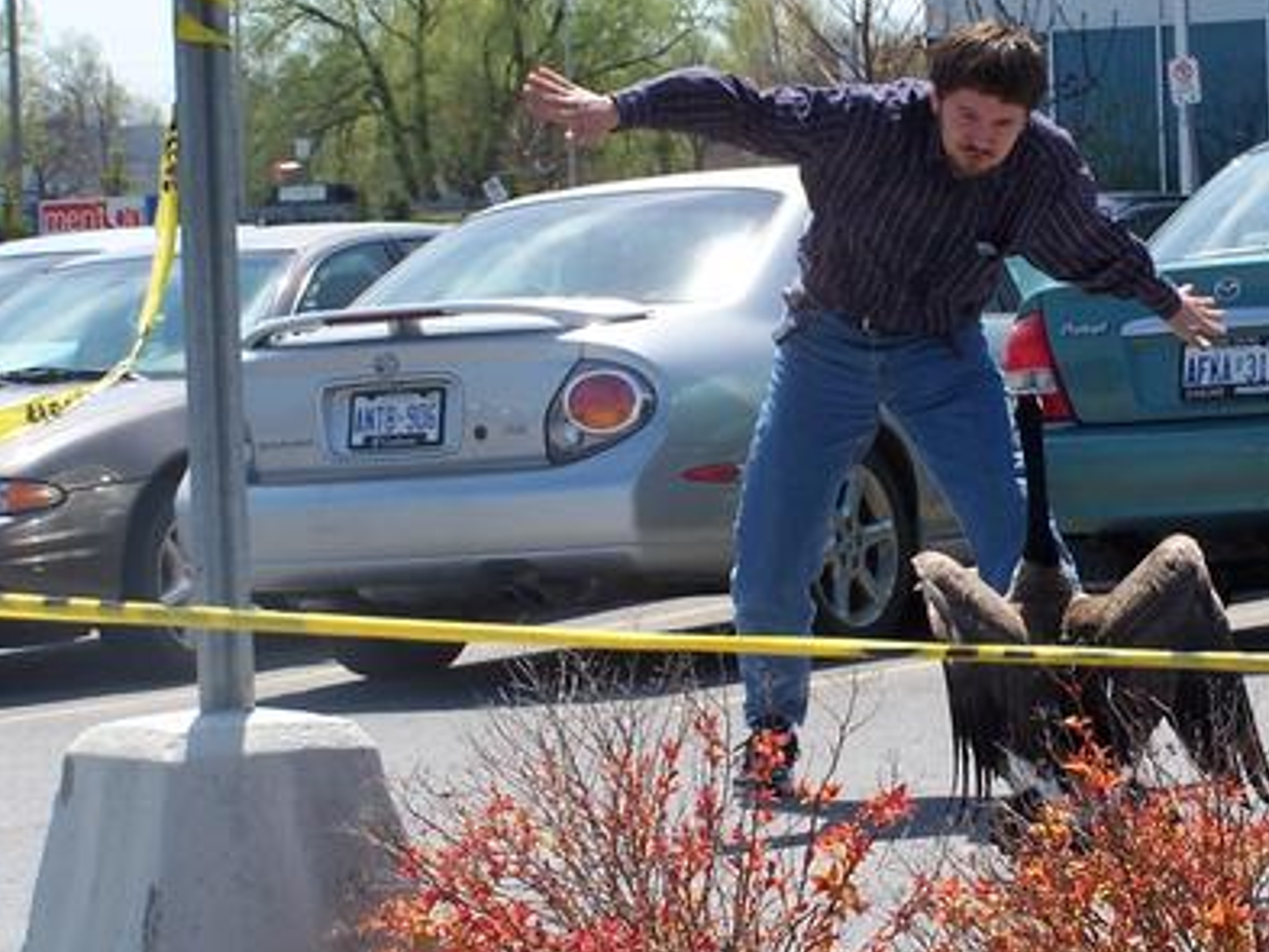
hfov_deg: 12.8
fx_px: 5611
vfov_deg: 9.7
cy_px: 413
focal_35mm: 153
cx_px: 1030
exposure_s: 1/500
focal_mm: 15.6
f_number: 4.5
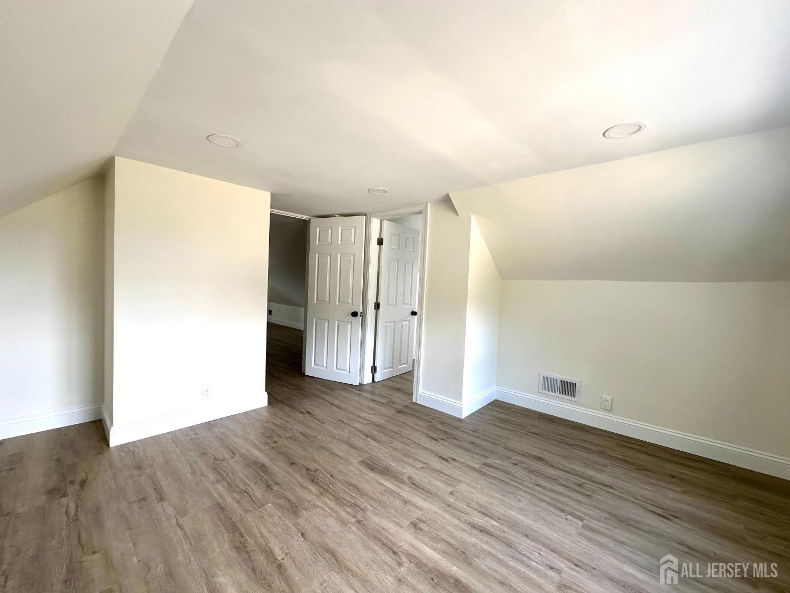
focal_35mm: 14
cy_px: 296
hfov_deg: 102.1
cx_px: 395
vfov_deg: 85.7
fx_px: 320
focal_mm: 2.22
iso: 100
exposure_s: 1/99
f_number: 2.2
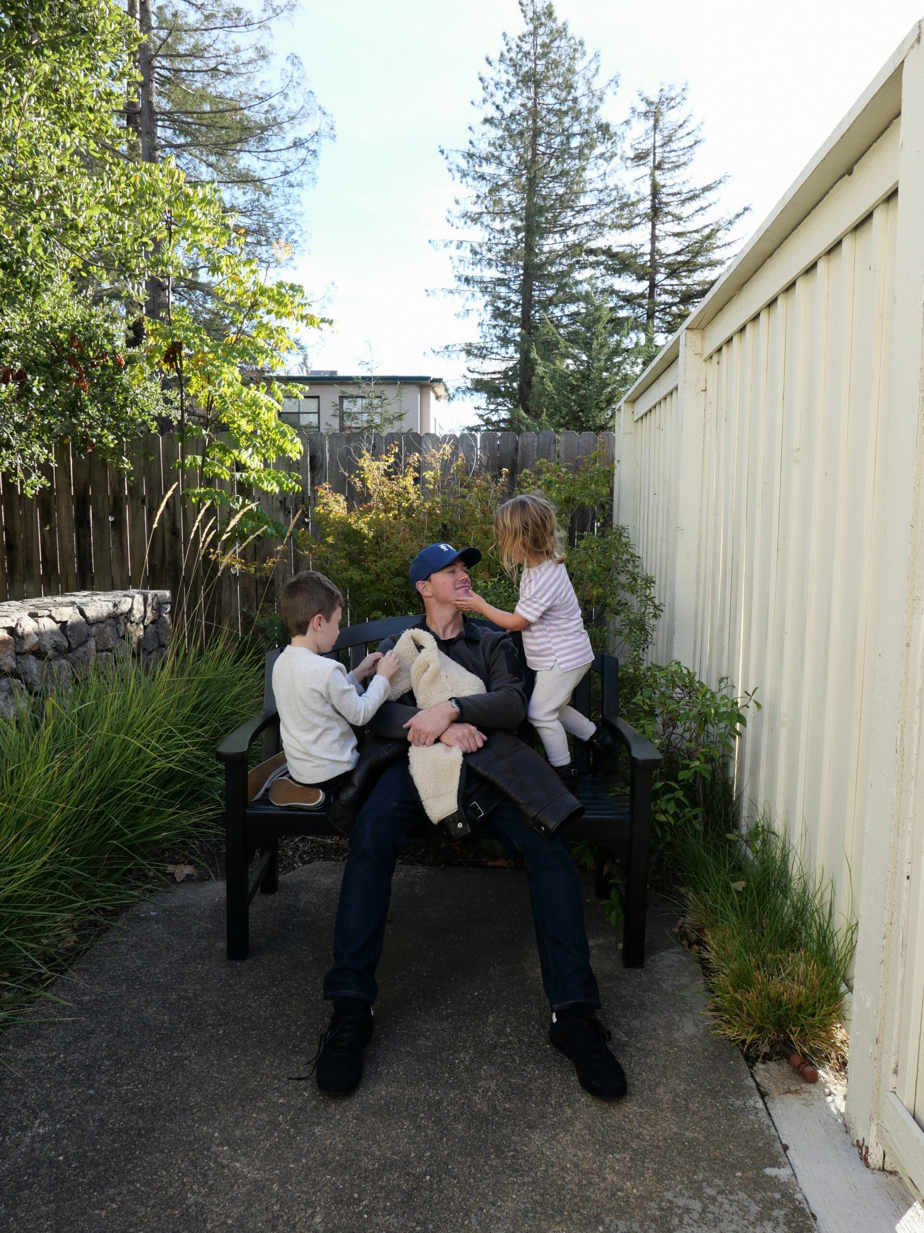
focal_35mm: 24
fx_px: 854
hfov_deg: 56.8
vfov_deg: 71.6
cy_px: 616
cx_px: 462
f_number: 5.6
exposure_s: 1/160
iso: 200
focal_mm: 10.9
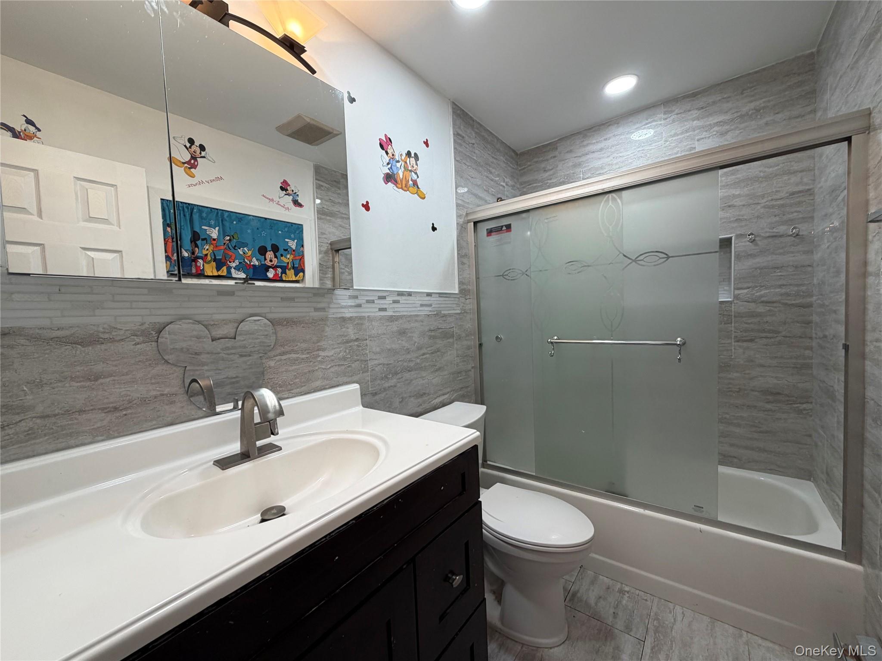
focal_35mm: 14
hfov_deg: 102.1
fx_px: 357
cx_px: 441
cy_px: 330
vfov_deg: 85.7
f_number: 2.2
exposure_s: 1/120
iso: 125
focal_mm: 2.22
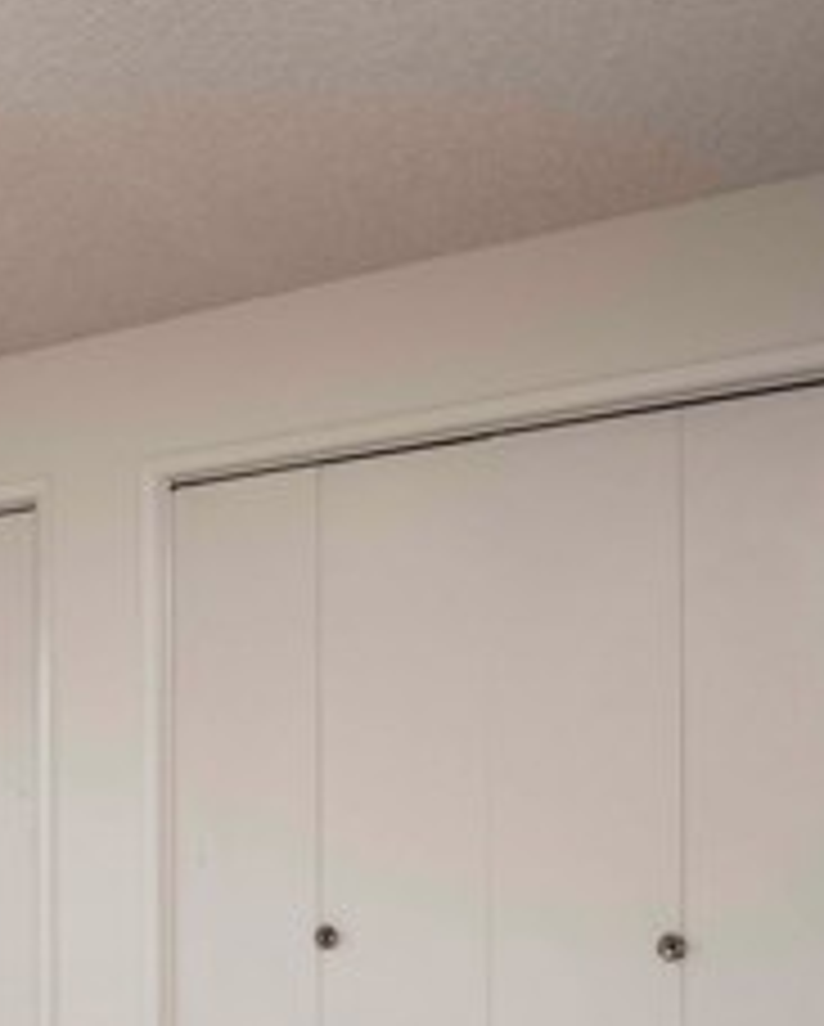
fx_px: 1521
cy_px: 857
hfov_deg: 26.3
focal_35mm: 50
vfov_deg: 35.8
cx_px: -216
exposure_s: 1/125
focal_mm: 19
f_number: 8
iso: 320
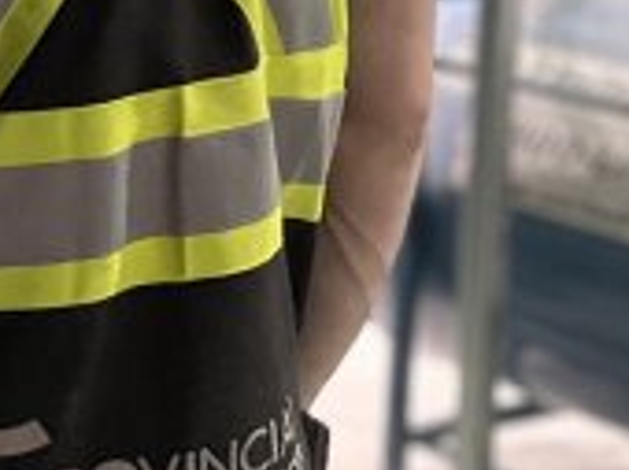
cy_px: -83
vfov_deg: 10.6
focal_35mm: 138
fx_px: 2504
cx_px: -536
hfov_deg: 12.9
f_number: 1.6
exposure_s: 1/30
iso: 500
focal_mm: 5.1
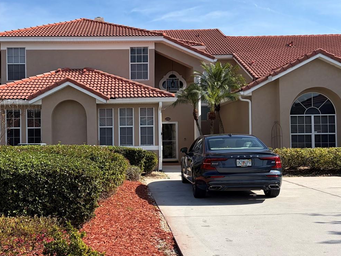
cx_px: 117
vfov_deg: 34.4
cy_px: 133
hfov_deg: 44.2
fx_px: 414
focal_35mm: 42
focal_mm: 5.96
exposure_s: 1/4329
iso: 64
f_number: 1.6
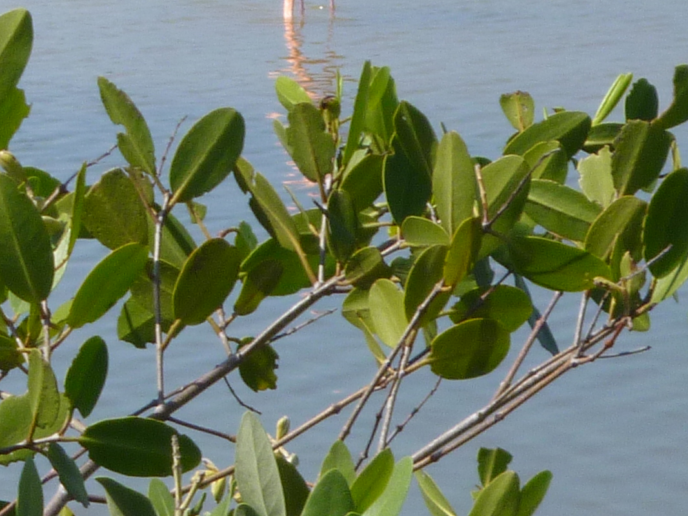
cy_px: -231
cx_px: -180
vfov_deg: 3.3
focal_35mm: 454
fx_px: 9021
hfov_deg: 4.4
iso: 100
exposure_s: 1/320
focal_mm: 20
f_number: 6.5
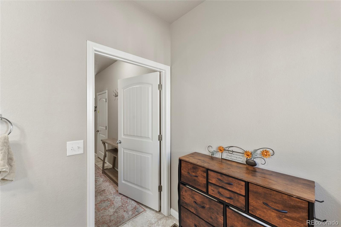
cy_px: 114
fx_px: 133
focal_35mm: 14
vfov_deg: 81.2
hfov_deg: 104.3
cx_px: 170
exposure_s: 1/3
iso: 800
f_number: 8
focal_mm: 14
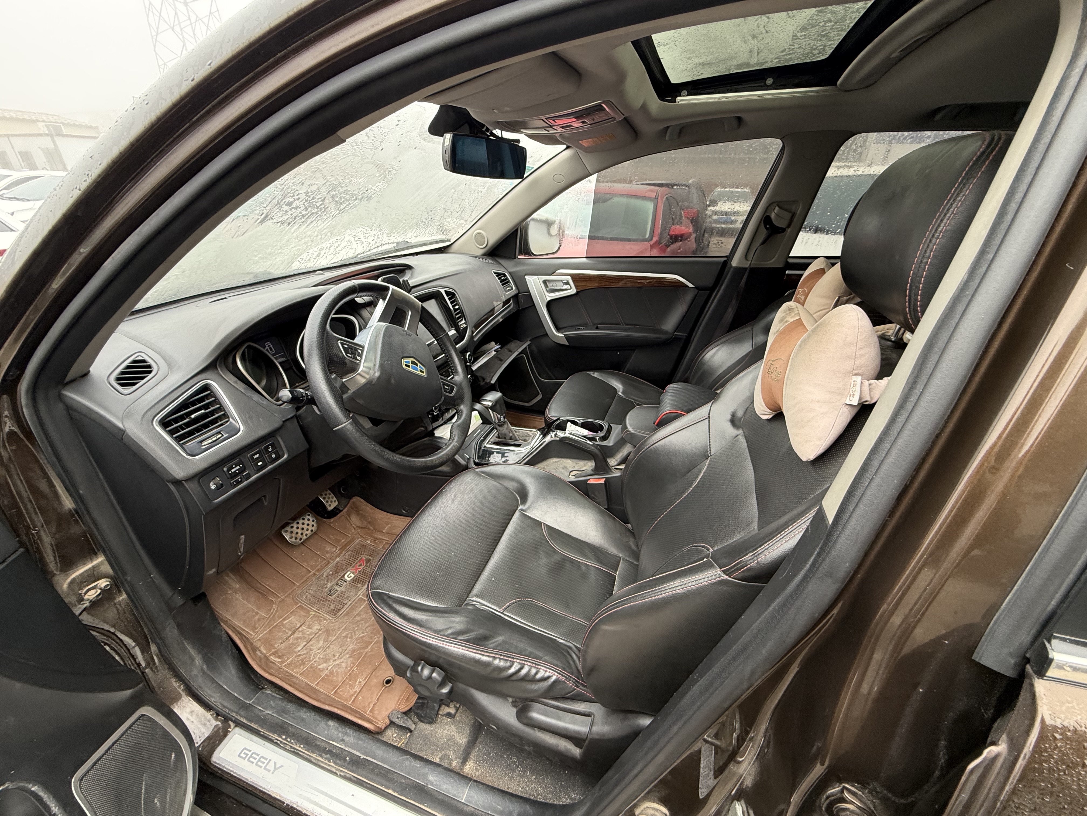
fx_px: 440
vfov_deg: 85.7
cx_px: 544
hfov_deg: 102.1
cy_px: 408
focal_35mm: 14
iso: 125
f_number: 2.2
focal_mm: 2.22
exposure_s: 1/99
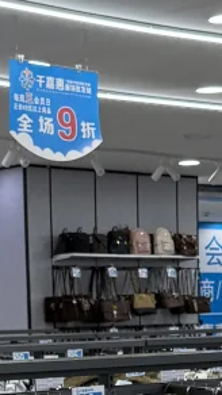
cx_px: 129
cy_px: 471
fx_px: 1352
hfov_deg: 9.4
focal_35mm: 129
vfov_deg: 16.0
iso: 100
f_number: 1.78
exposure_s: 1/241
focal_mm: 6.76
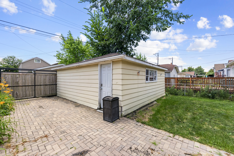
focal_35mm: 14
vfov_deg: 81.3
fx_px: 91
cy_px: 78
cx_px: 117
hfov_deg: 104.2
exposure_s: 1/50
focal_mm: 14
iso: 100
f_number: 8
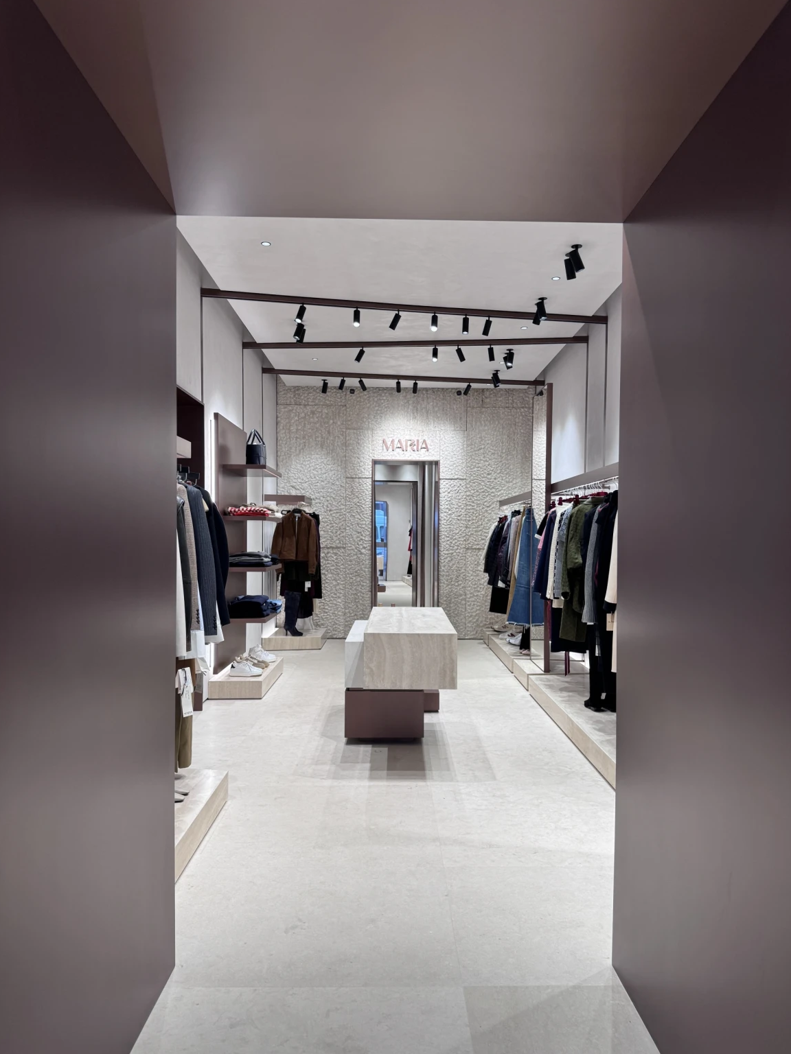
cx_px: 407
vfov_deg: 69.4
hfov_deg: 54.9
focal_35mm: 25
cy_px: 545
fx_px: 762
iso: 64
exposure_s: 1/100
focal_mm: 6.76
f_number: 1.78
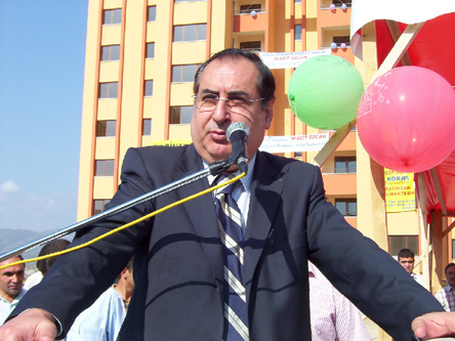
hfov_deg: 37.5
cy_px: 170
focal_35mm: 51
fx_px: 670
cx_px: 228
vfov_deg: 28.6
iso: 100
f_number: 5.97
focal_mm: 7.88
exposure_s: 1/456
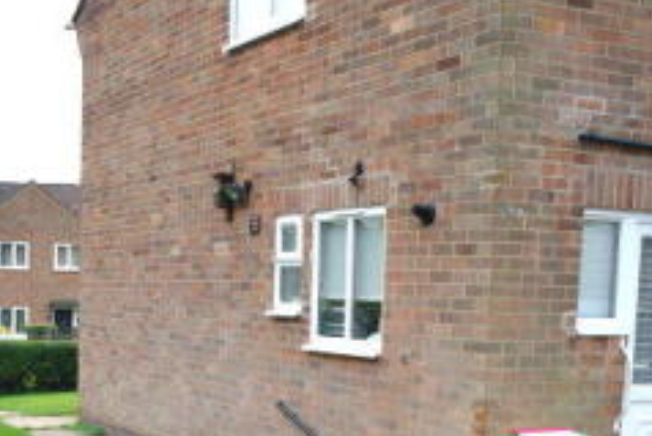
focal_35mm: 54
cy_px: 402
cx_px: 55
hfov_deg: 34.6
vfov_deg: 24.3
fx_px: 979
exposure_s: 1/50
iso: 100
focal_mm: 18
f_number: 7.1
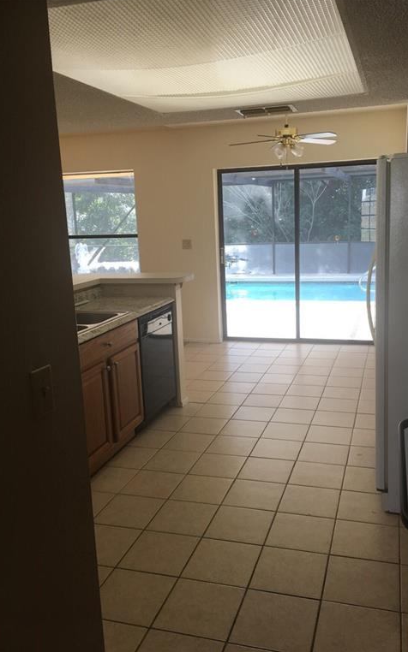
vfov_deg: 61.2
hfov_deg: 40.5
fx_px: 552
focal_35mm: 31
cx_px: 224
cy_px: 324
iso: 32
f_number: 2.2
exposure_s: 1/120
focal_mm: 4.15
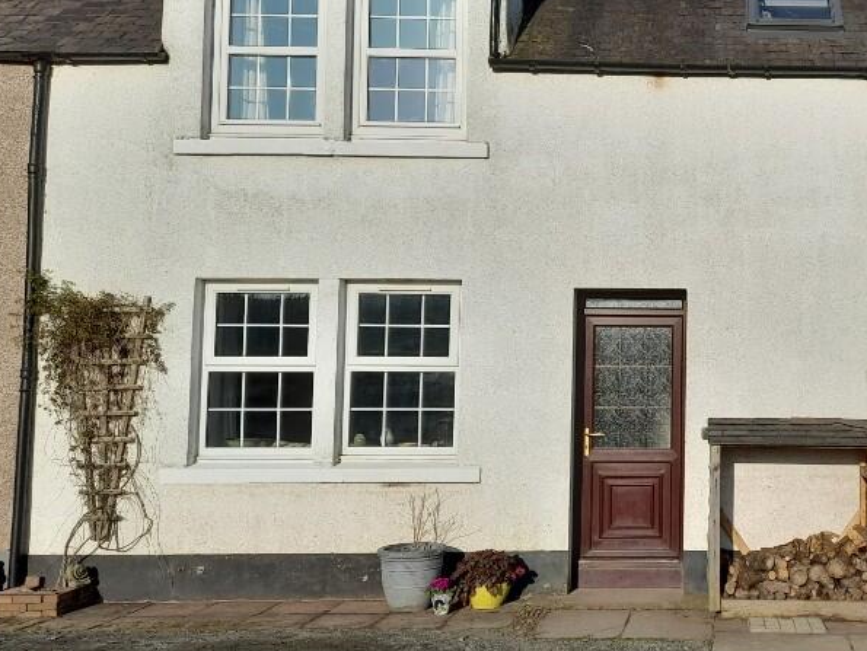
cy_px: 315
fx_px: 1078
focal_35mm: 43
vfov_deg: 33.6
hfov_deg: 41.4
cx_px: 727
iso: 20
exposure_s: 1/1534
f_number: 2
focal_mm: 4.6
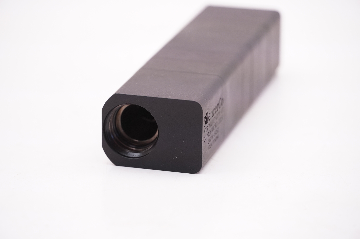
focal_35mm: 189
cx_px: 180
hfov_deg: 10.9
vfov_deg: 7.3
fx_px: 1888
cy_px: 120
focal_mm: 126
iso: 500
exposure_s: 1/100
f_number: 5.6
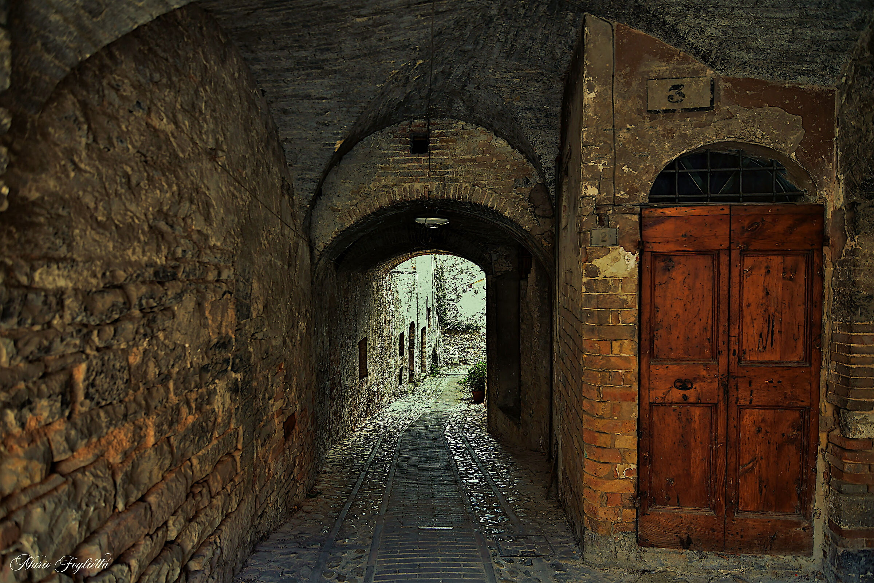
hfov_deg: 81.2
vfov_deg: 59.5
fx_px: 510
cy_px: 292
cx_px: 437
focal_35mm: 21
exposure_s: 1/60
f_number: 2
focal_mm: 14
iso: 250
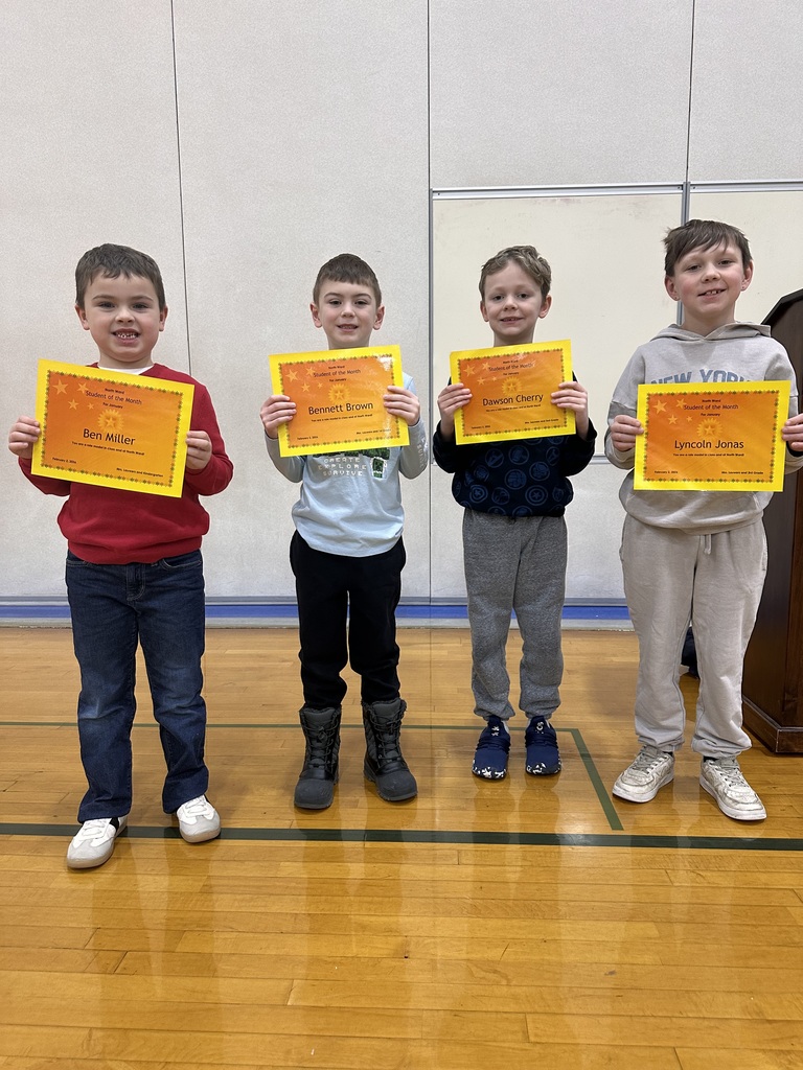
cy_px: 535
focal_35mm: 24
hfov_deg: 56.8
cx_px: 402
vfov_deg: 71.6
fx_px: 742
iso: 200
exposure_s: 1/120
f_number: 1.78
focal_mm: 6.86
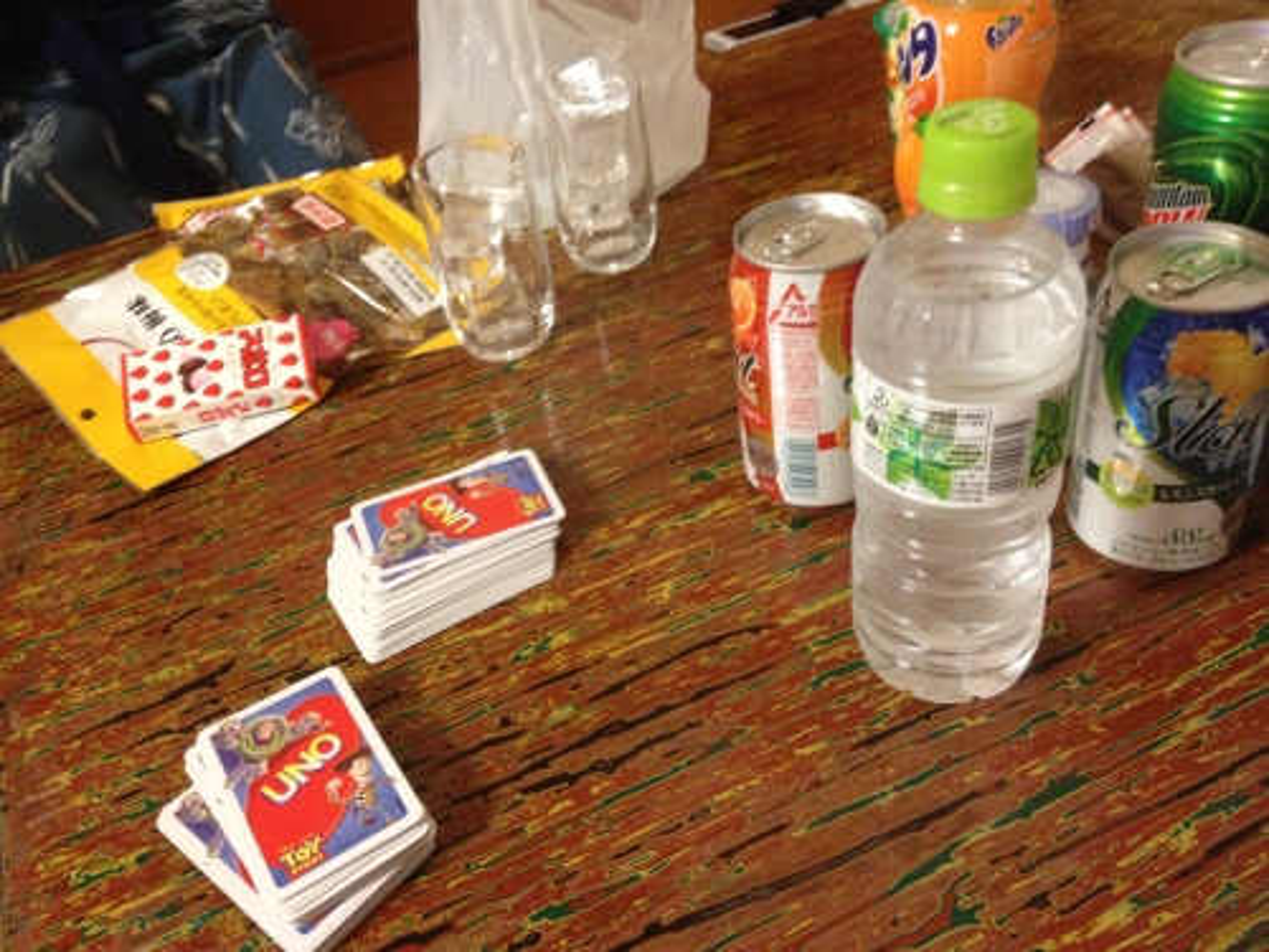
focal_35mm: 35
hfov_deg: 52.6
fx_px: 1283
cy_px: 476
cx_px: 634
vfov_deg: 40.7
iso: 400
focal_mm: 4.28
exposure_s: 1/15
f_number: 2.4
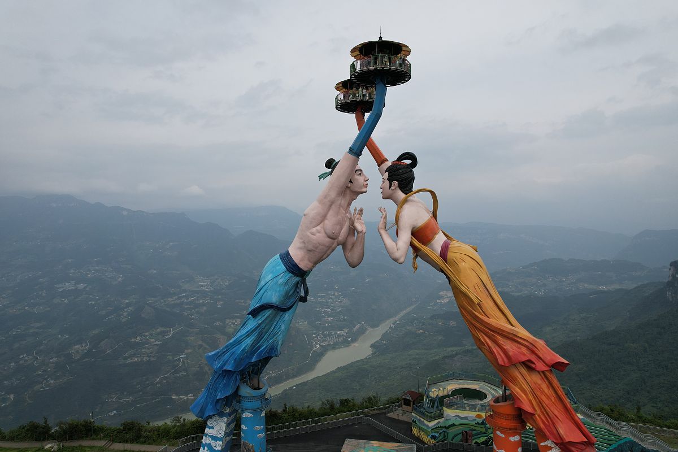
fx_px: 414
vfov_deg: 57.2
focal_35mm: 22
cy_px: 226
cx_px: 339
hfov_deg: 78.6
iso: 110
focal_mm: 8.38
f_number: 2.8
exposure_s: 1/3200
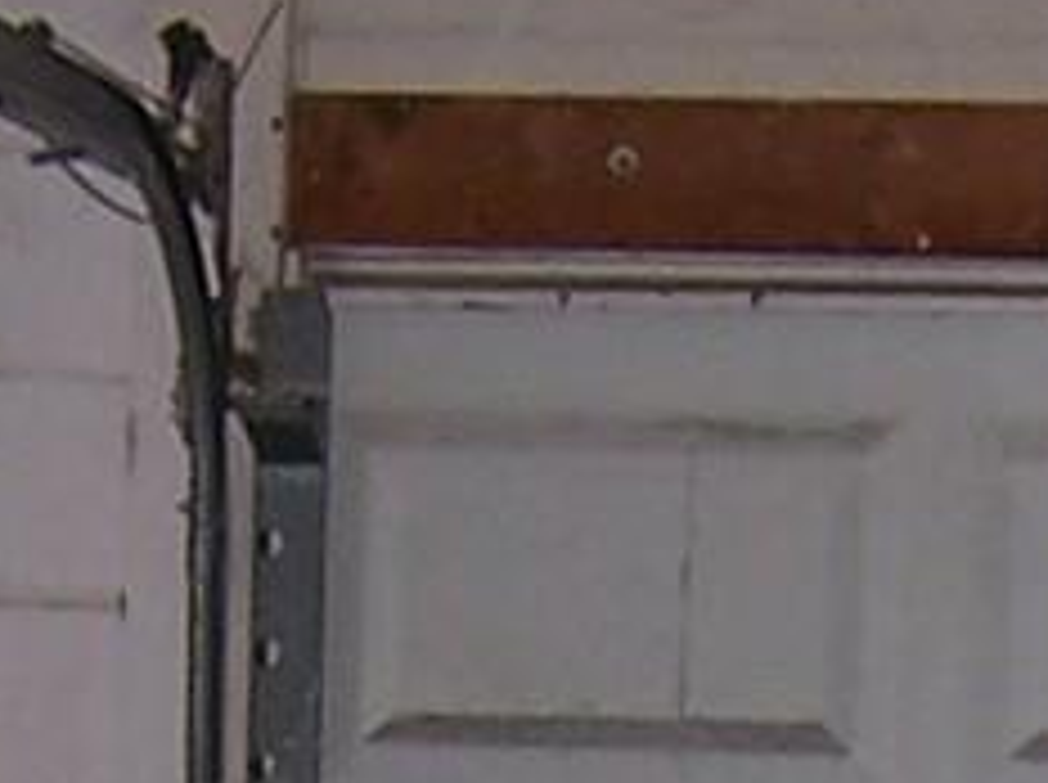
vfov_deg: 6.2
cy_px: 1917
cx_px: 967
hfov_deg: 8.7
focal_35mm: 227
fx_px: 6862
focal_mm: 5.5
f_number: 2.8
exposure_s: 1/60
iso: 80
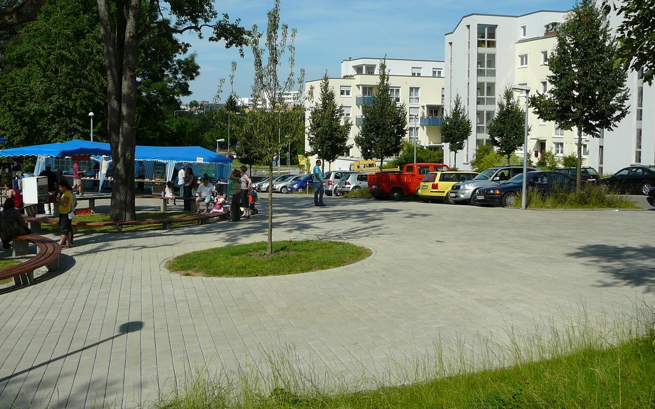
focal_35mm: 38
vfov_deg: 33.5
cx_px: 321
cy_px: 172
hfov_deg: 51.5
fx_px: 678
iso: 80
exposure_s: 1/640
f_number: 5
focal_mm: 5.2
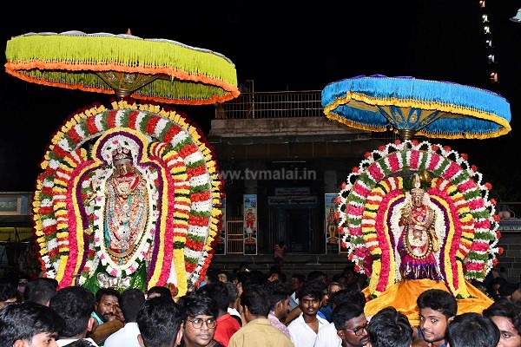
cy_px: 174
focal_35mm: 34
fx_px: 492
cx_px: 260
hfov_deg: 55.8
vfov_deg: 38.9
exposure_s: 1/80
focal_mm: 23
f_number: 7.1
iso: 4000
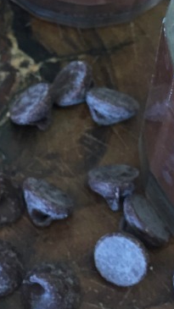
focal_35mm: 98
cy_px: 4
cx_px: 49
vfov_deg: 21.1
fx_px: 805
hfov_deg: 12.3
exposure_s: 1/30
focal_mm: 4.15
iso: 40
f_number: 2.2
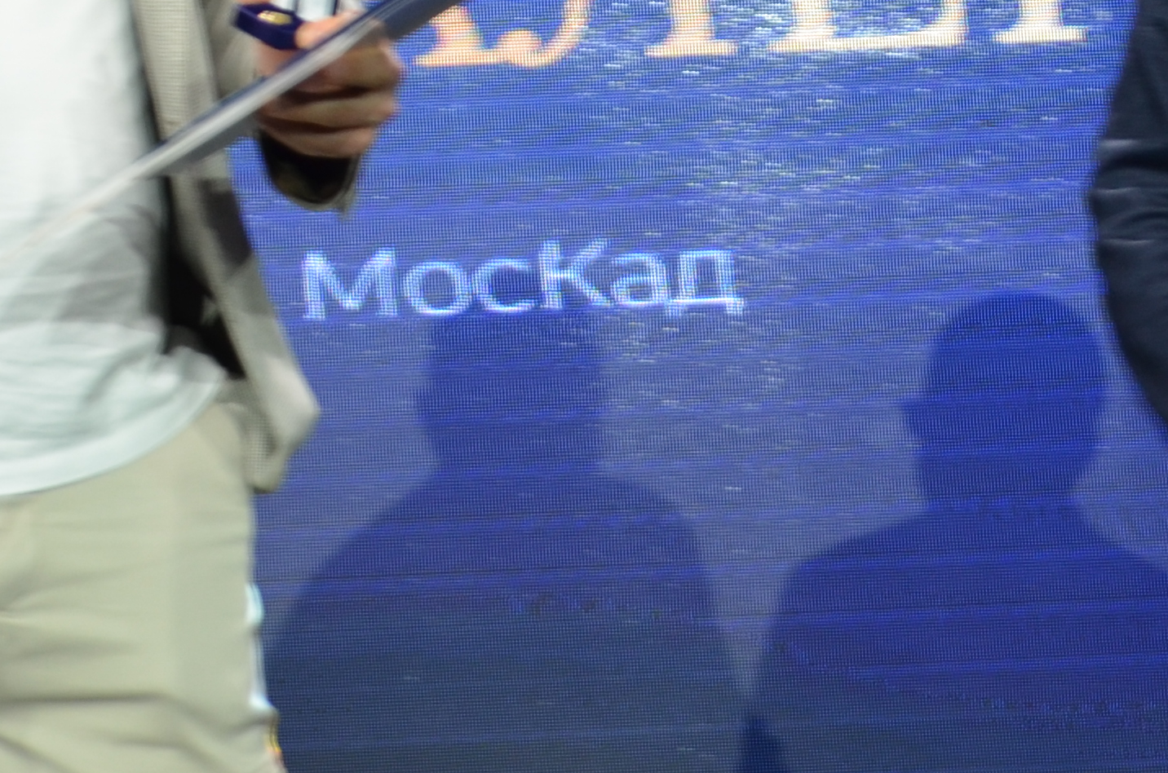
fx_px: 5850
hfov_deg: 11.4
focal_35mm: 181
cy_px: -296
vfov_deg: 7.5
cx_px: 724
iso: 400
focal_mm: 35
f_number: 5
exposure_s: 1/80
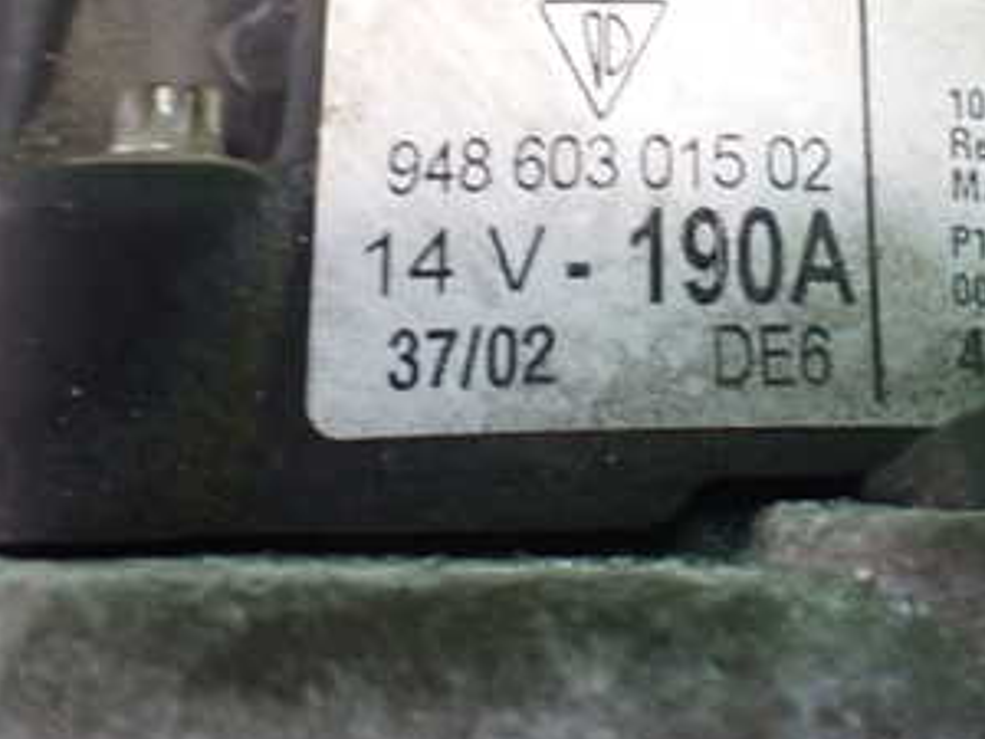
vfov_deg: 23.9
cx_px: 795
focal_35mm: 60
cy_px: 105
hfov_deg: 31.3
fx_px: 1707
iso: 800
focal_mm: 5.4
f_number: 2.3
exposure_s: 1/50
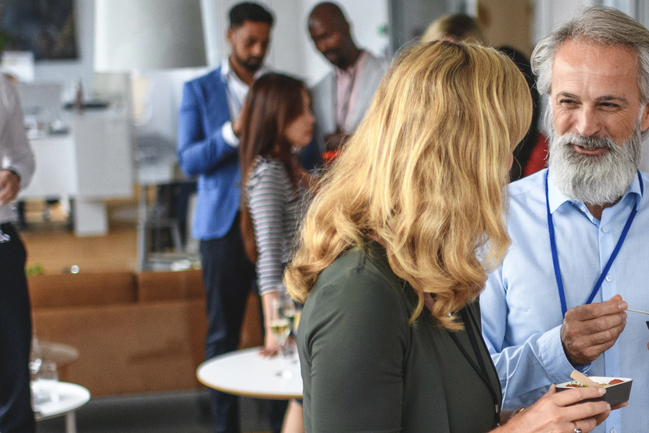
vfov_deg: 13.6
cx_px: 495
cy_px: 380
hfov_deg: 20.2
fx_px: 1803
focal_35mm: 100
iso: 720
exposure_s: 1/200
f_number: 1.6
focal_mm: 35
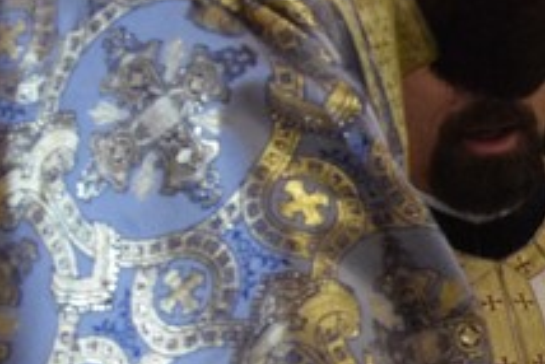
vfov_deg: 5.7
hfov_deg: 7.7
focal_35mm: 241
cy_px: 444
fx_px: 3651
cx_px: 1478
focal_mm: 24
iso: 2000
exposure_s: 1/60
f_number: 3.8
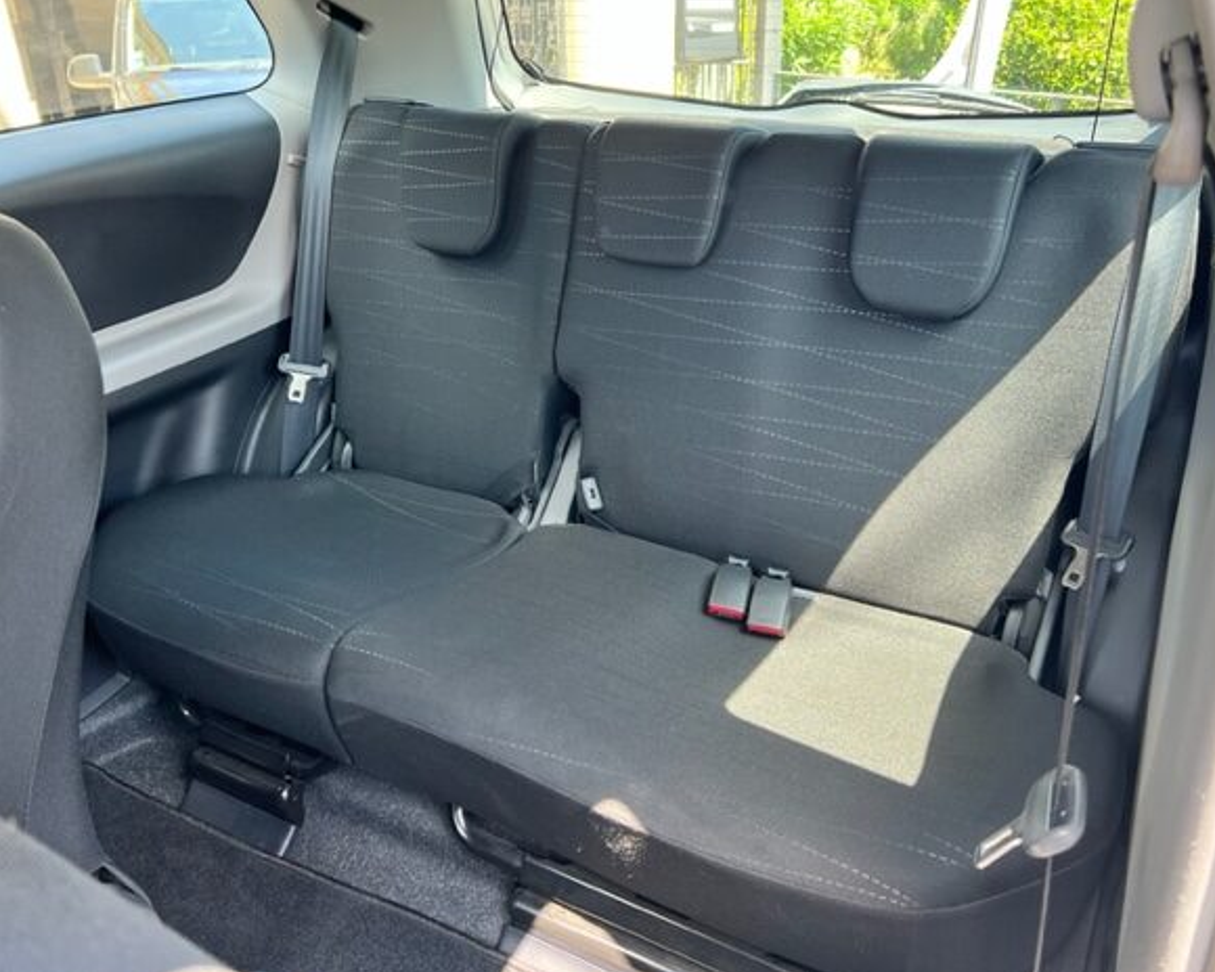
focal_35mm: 28
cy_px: 501
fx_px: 1007
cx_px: 635
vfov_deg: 51.5
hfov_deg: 62.2
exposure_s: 1/121
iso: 80
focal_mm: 5.7
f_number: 1.5
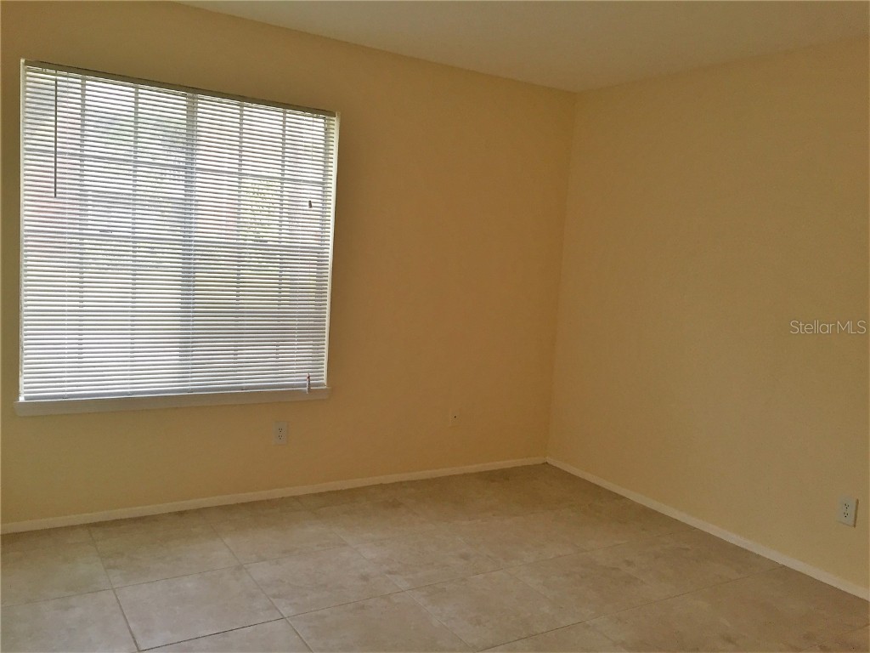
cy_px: 326
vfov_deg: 48.2
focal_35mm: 29
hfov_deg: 61.7
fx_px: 729
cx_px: 435
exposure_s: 1/30
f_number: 2.2
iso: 100
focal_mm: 4.15
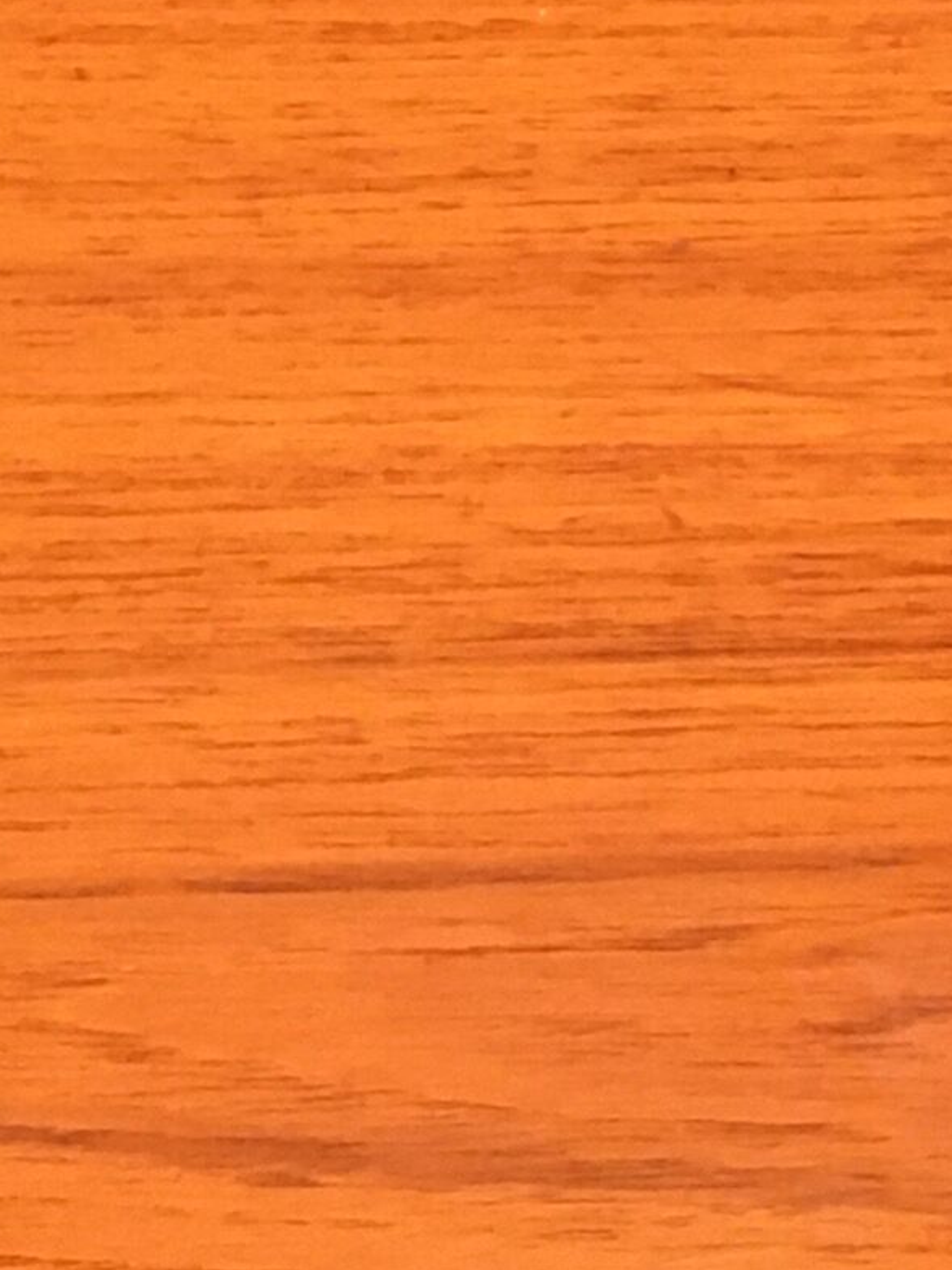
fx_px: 5462
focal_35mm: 149
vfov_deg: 12.9
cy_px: -277
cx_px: 711
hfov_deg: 9.9
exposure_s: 1/25
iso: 200
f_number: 2.2
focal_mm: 4.15
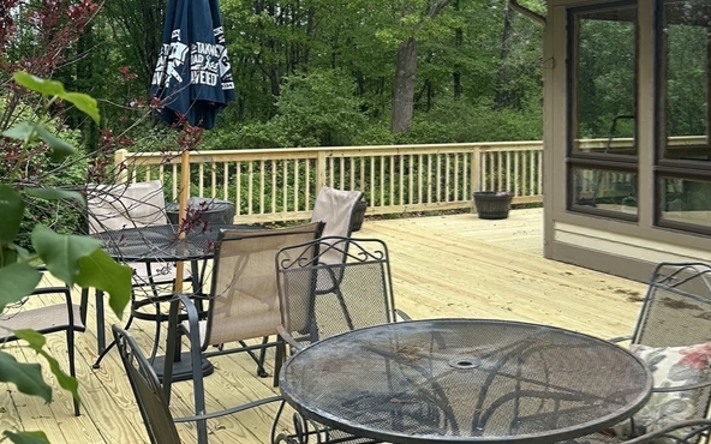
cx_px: 447
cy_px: 116
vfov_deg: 28.8
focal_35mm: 44
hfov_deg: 44.9
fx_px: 853
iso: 80
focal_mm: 6.86
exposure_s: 1/962
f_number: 1.78
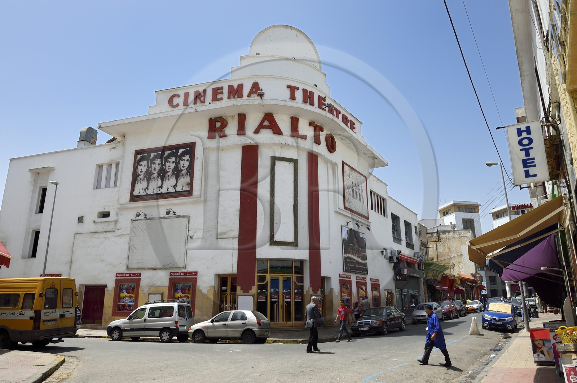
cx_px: 288
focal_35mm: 24
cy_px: 192
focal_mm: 24
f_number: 13
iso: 200
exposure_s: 1/250
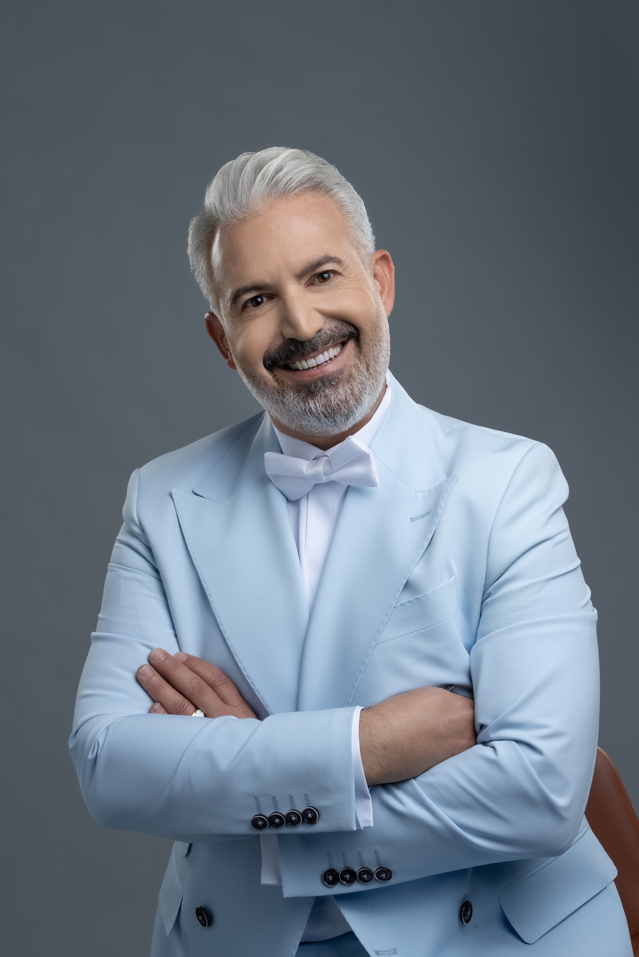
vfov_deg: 30.9
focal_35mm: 65
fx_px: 1728
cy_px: 478
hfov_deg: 20.9
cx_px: 320
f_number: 18
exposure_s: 1/100
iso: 100
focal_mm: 65
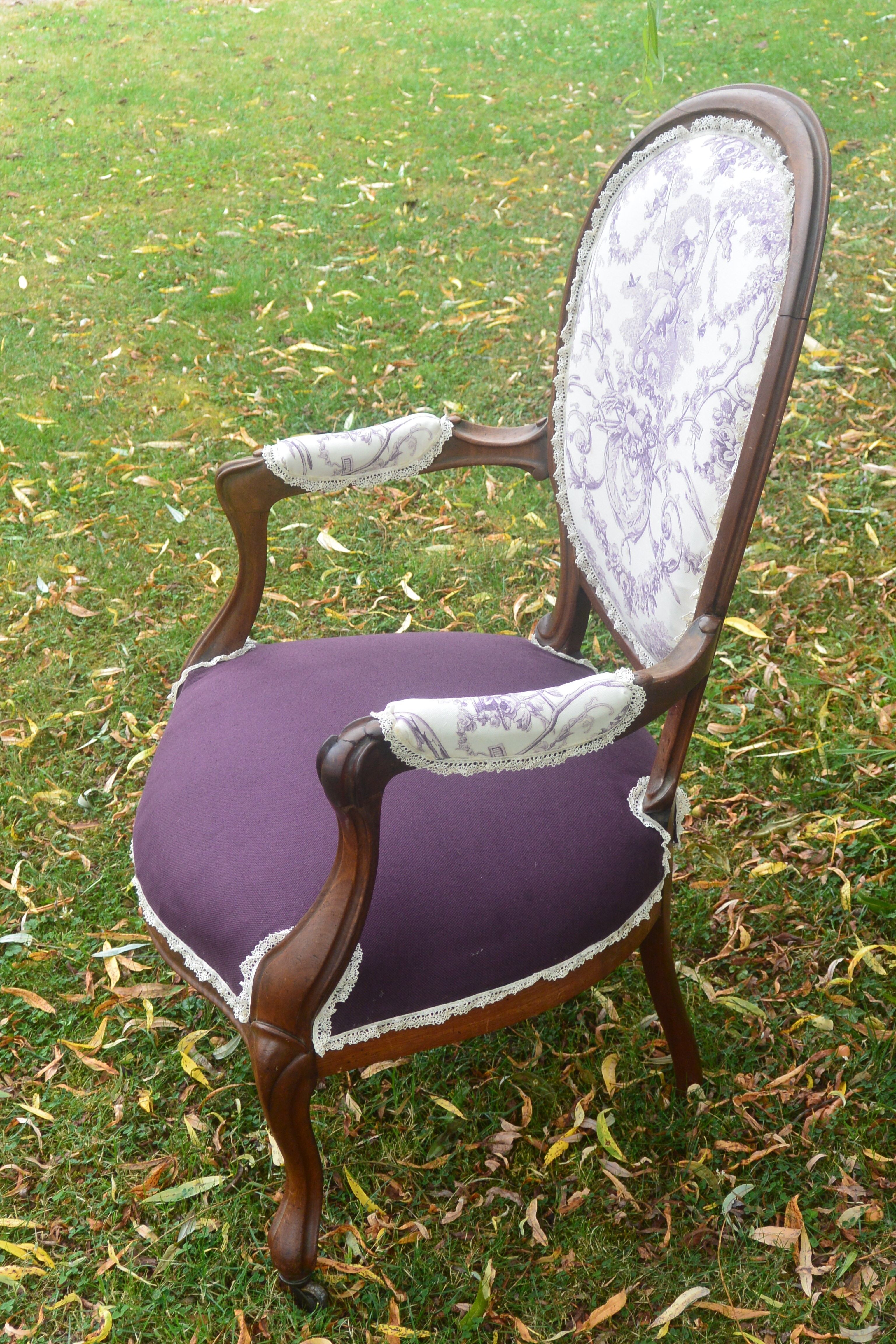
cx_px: 448
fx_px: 1755
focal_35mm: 47
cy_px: 672
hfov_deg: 28.6
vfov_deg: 41.9
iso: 160
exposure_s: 1/160
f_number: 4.5
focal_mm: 17.5
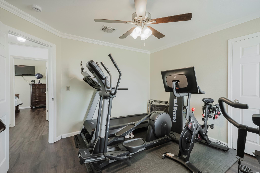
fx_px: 116
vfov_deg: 73.8
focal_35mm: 16
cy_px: 86
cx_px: 130
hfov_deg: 96.7
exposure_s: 1/10
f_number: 13
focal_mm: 16
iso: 1000
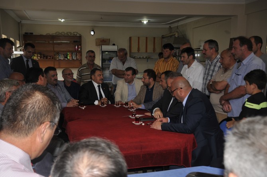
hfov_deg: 49.6
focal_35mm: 39
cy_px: 88
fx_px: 289
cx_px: 134
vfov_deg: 34.1
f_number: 5.6
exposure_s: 1/60
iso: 320
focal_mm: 26
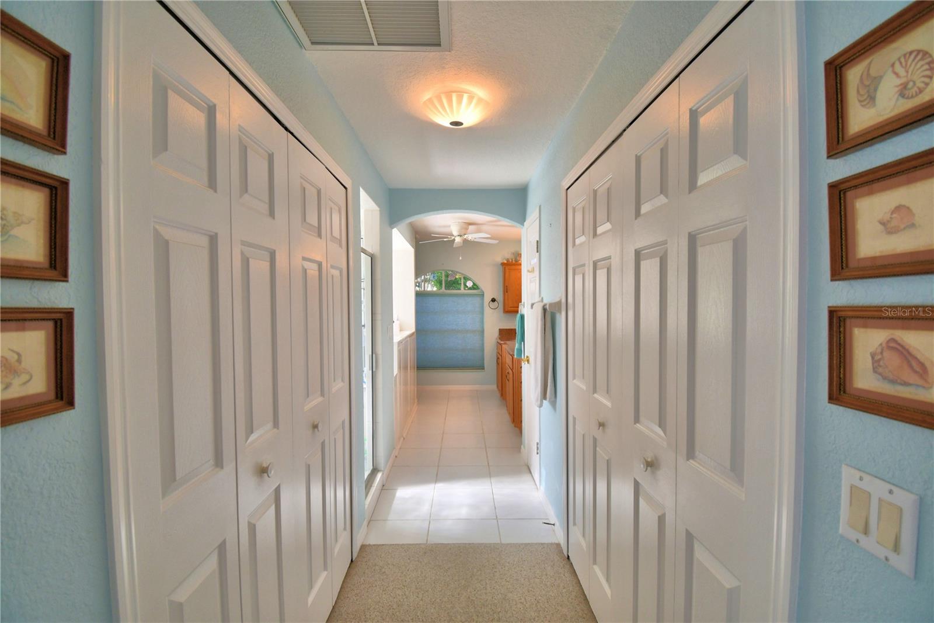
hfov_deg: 100.4
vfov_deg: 77.3
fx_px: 389
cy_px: 312
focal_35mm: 15
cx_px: 467
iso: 200
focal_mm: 10
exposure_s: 1/160
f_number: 4.5
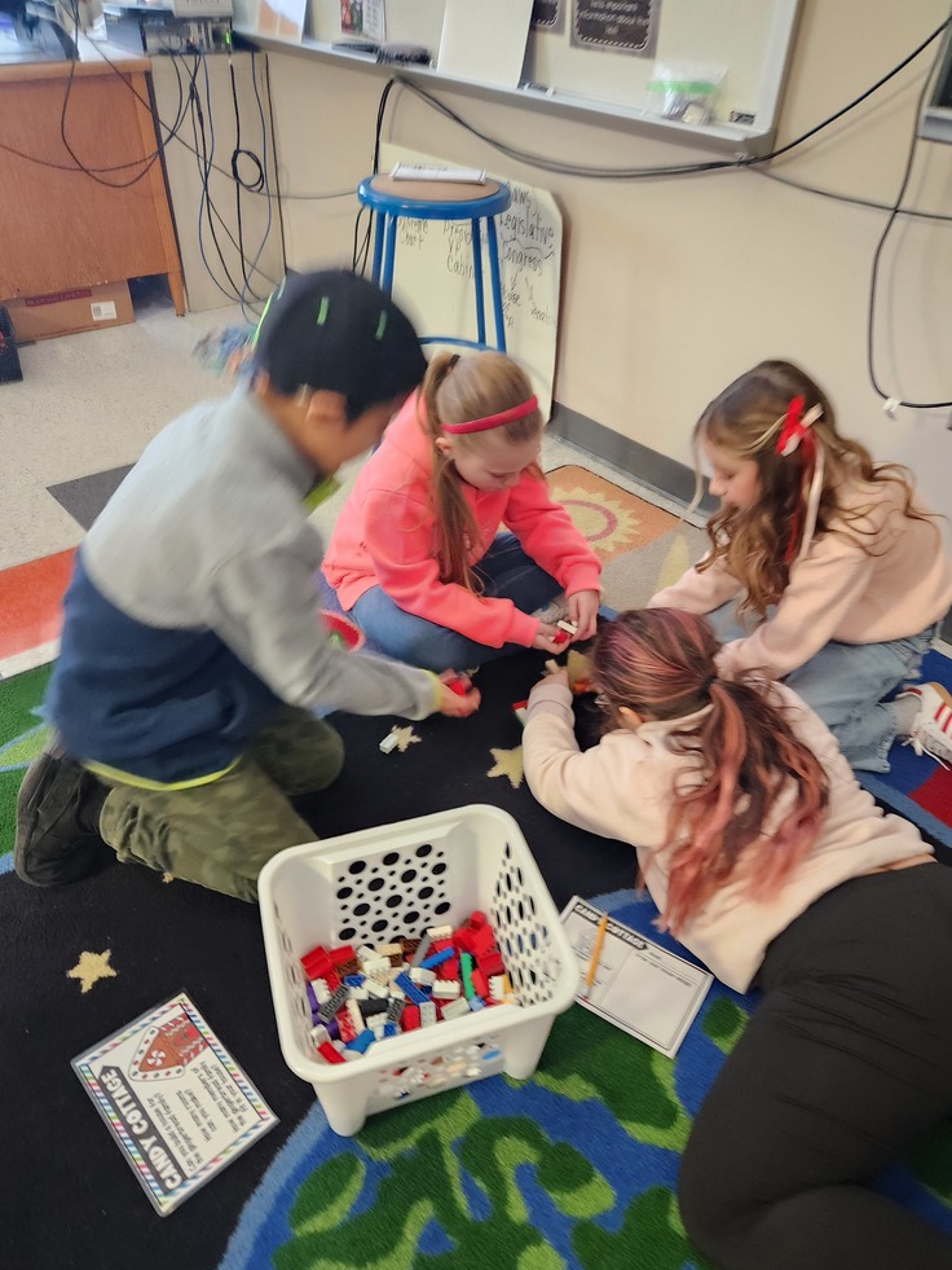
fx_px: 880
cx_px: 476
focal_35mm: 24
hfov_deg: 56.8
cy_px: 638
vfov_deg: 71.6
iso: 640
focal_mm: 5.4
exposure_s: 1/24
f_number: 1.8
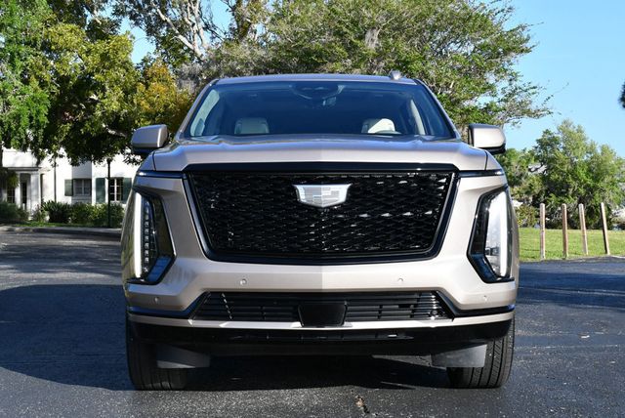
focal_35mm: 60
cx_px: 312
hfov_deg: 33.4
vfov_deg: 22.7
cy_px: 209
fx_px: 1043
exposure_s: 1/250
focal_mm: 30
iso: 200
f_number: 8
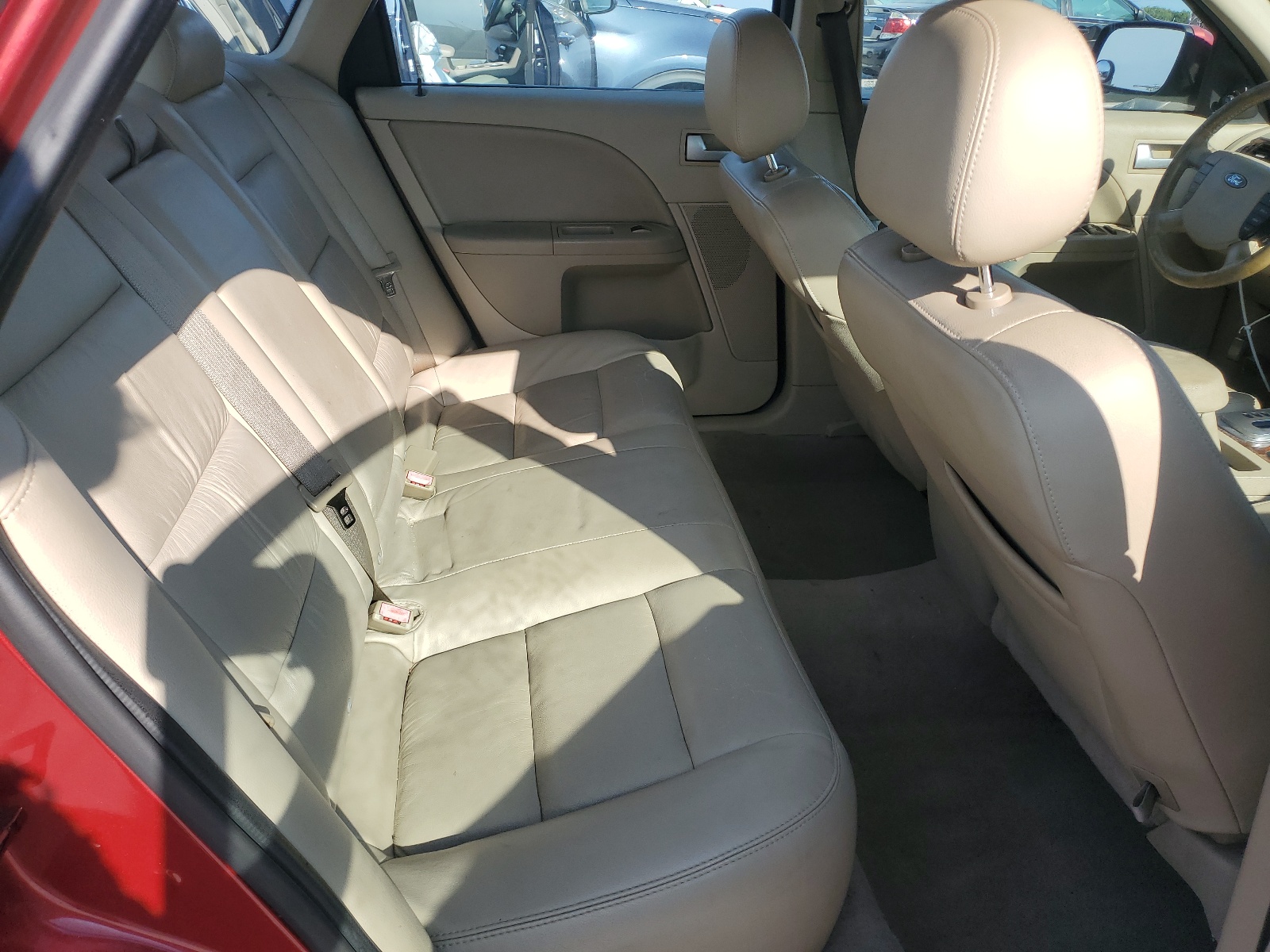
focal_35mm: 26
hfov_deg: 67.3
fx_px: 954
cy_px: 476
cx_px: 635
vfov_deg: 53.1
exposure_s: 1/1429
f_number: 1.5
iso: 50
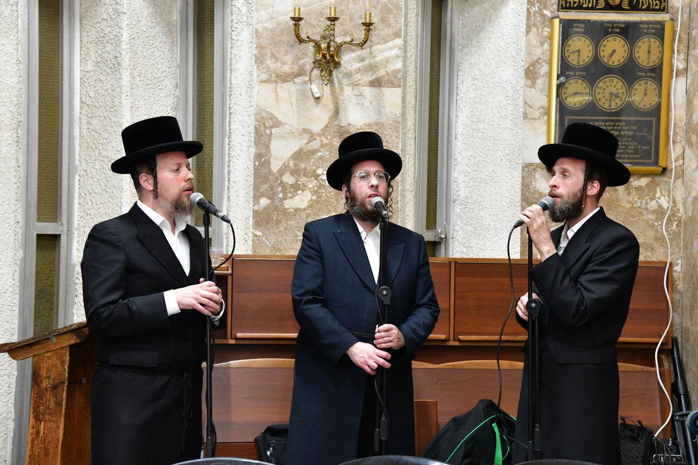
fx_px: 1474
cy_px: 240
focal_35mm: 76
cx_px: 357
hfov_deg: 26.6
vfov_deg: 18.0
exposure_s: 1/100
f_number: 5.6
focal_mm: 70
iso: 2500
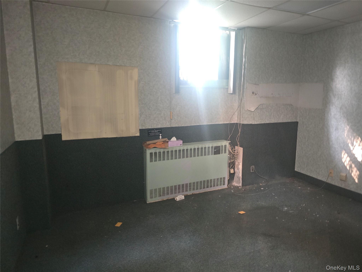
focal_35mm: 23
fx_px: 241
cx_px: 181
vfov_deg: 58.9
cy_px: 136
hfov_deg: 73.9
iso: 1000
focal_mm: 6.3
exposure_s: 1/10.5
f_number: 1.7
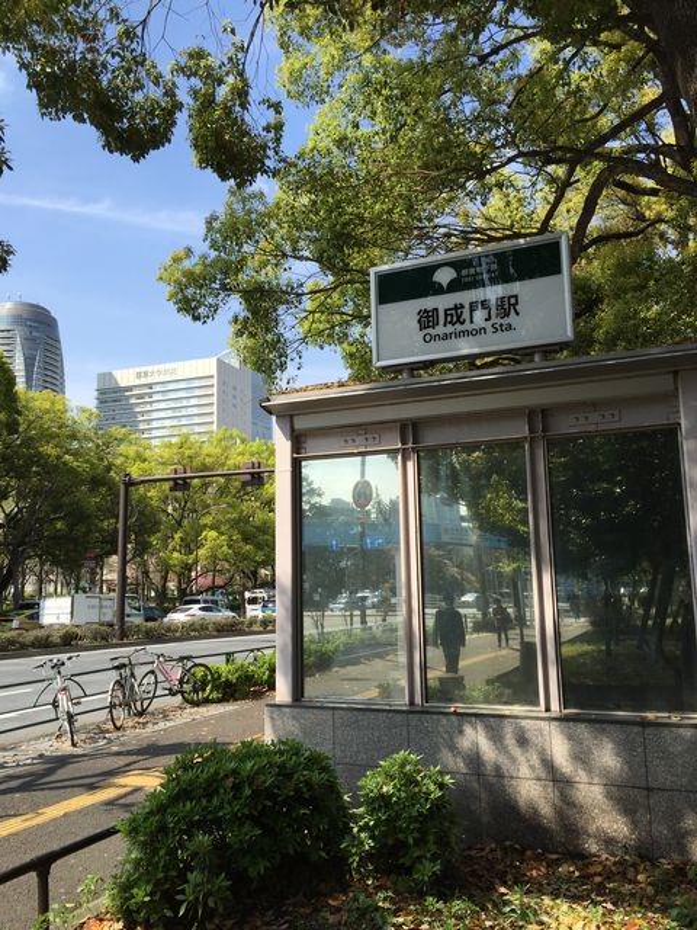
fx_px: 779
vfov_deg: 61.7
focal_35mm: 29
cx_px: 348
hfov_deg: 48.2
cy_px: 465
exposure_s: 1/1412
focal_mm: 4.15
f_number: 2.2
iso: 32
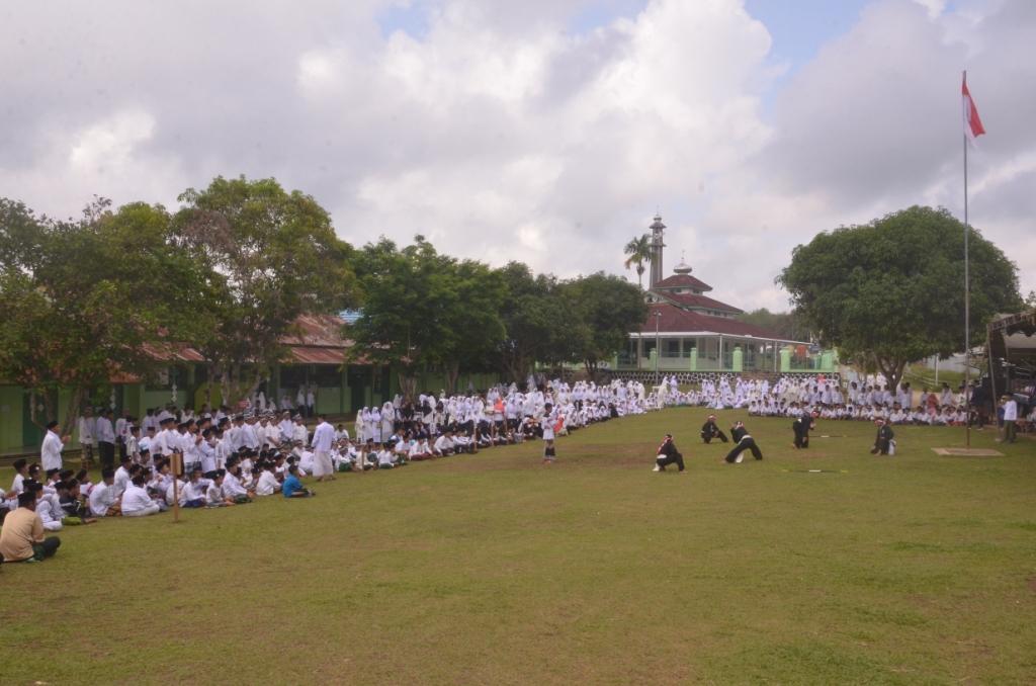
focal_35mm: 30
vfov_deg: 43.4
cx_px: 518
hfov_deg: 62.0
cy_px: 343
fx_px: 861
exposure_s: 1/250
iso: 800
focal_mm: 20
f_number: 16
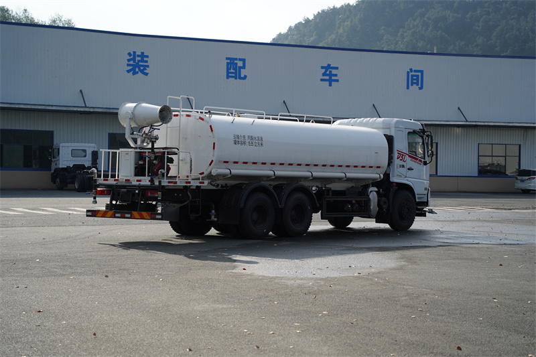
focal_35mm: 76
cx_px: 268
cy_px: 178
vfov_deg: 17.9
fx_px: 1131
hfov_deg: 26.7
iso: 100
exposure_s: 1/640
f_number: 5
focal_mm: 76
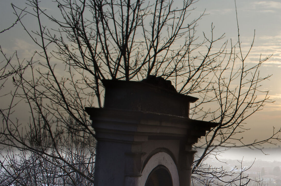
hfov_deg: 30.6
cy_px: 176
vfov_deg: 22.2
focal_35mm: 59
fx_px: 460
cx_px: 304
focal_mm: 18
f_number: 11
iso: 100
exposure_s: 1/25
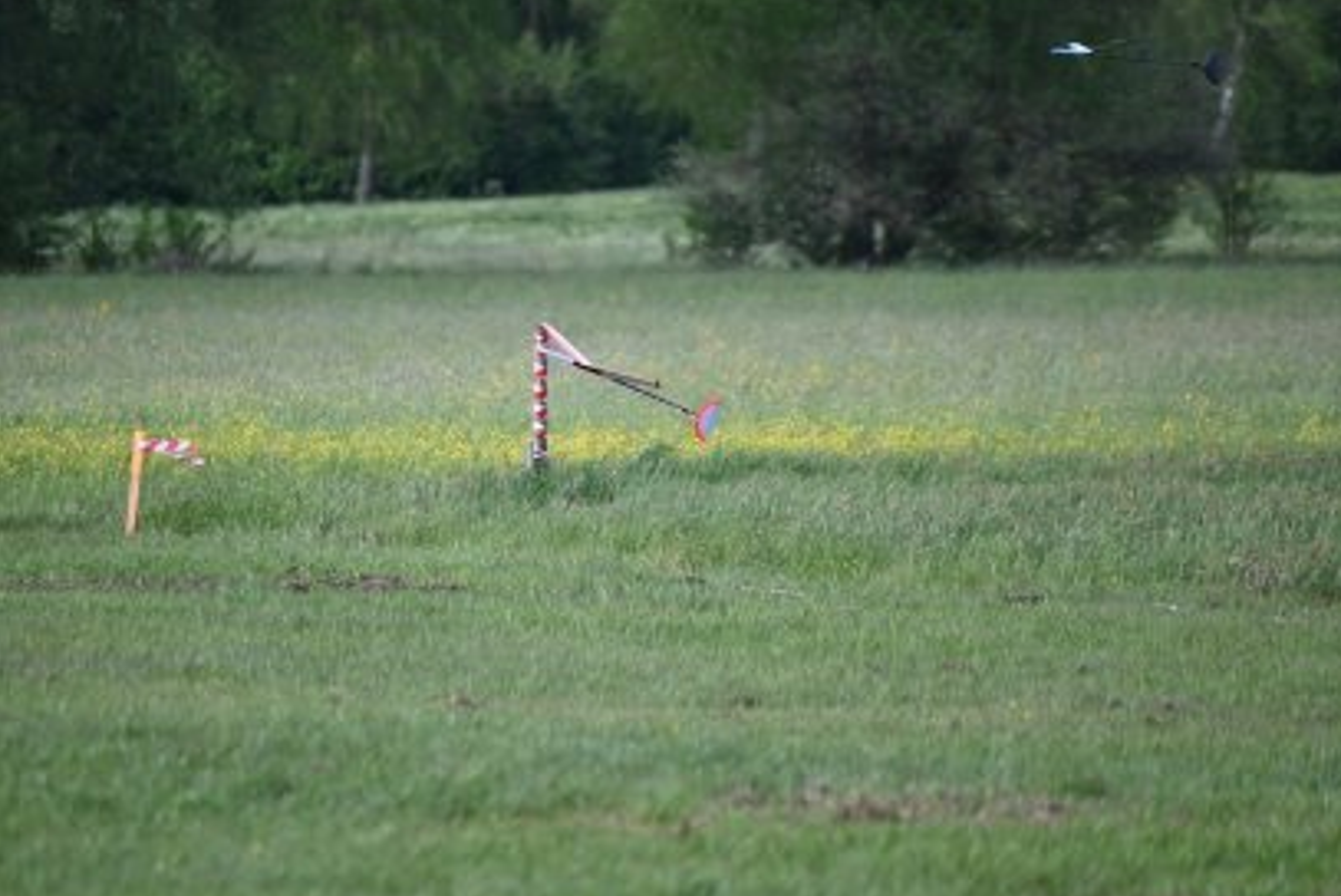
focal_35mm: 489
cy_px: 425
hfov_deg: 4.2
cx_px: 549
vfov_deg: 2.8
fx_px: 18228
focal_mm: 400
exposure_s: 1/2000
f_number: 6.3
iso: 1000
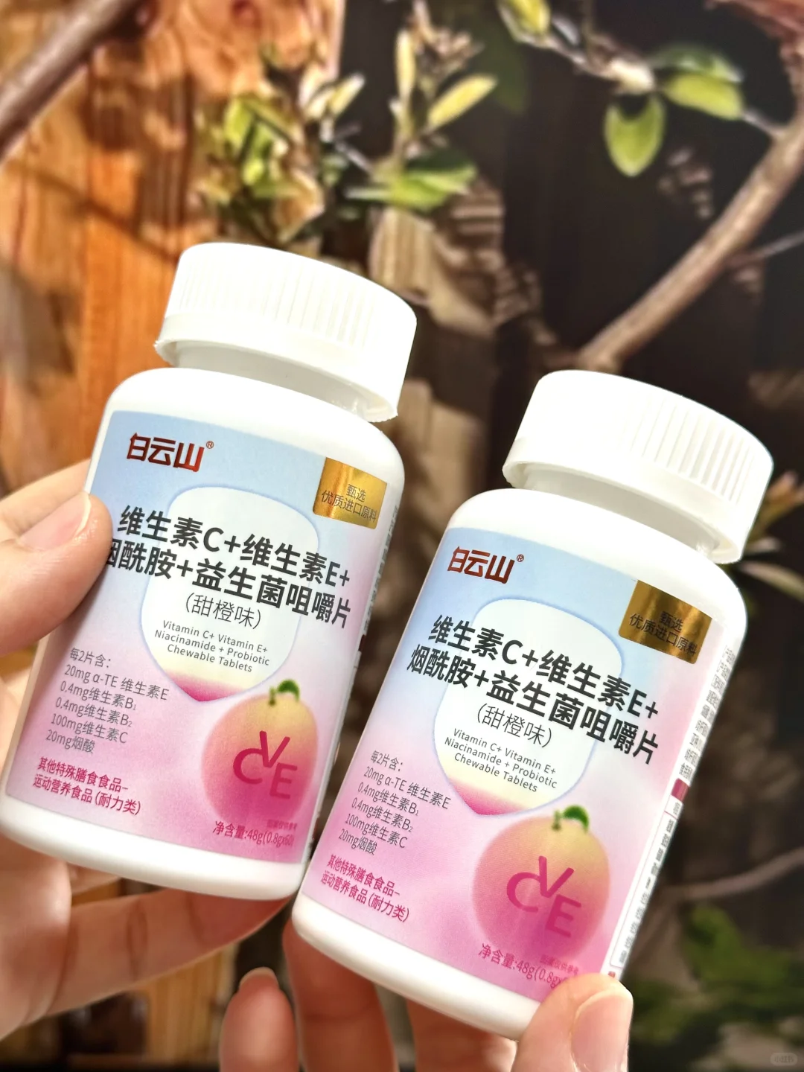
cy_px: 536
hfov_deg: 30.3
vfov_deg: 39.7
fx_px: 1486
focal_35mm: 48
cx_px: 402
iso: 80
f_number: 1.78
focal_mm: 6.86
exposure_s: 1/70
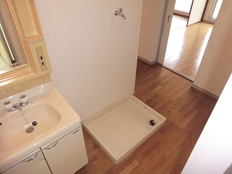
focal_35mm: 24
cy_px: 87
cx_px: 116
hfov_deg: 71.6
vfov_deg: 56.8
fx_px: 161
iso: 400
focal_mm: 4.3
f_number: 3.2
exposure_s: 1/60
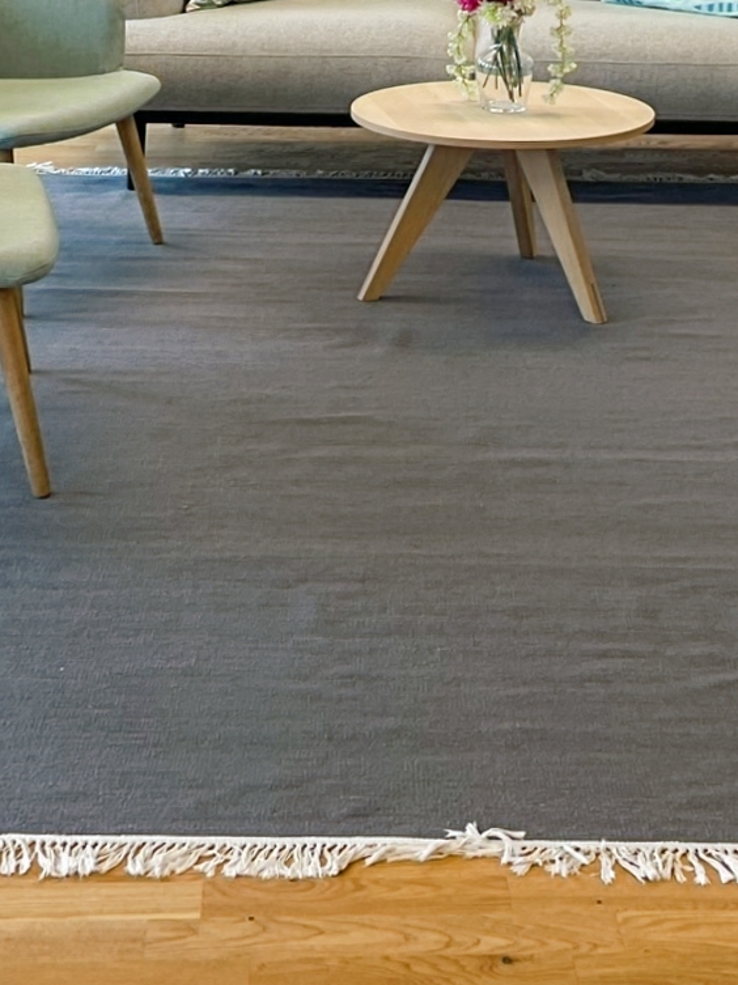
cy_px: 207
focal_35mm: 70
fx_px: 1992
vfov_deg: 27.3
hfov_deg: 20.9
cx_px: 493
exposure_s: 1/100
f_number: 1.6
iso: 40
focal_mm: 4.2
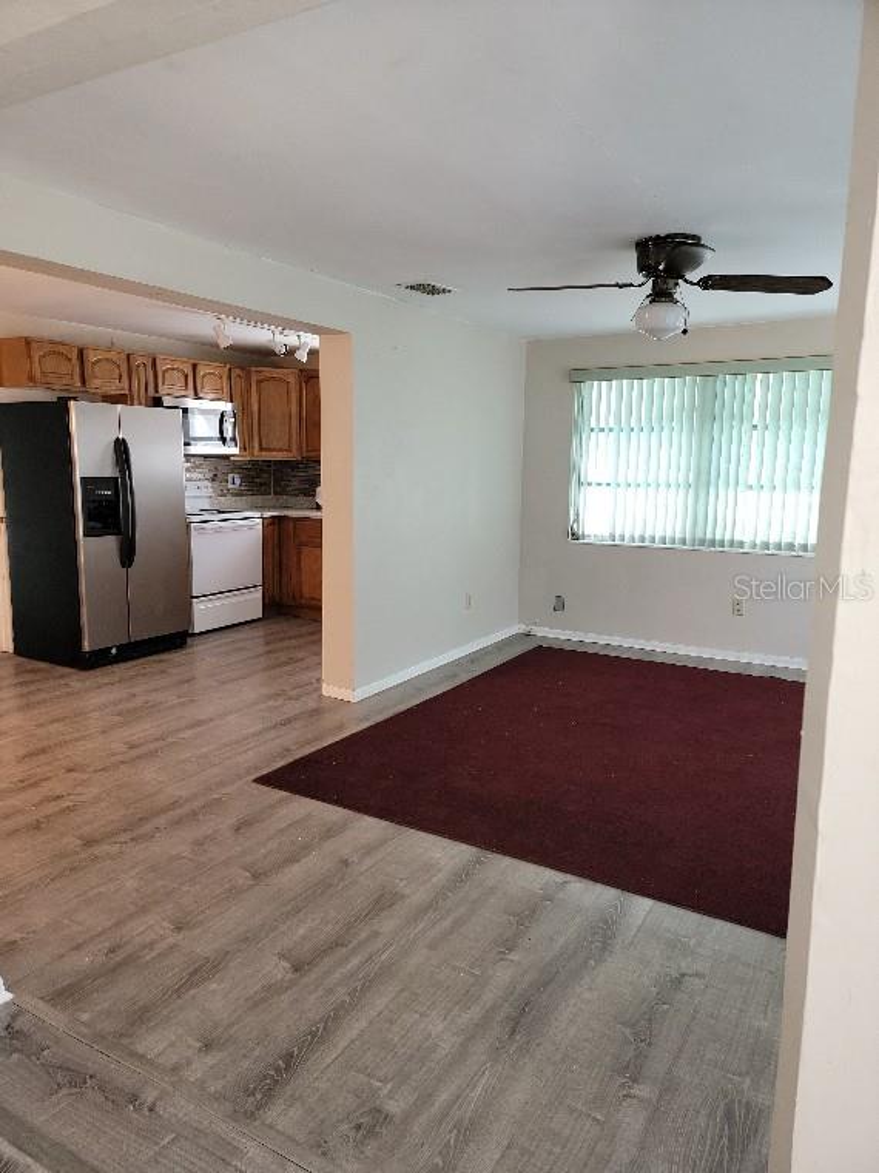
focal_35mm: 24
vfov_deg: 71.6
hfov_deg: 56.8
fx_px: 813
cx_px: 440
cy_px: 586
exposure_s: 1/40
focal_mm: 6.7
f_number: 1.8
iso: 100
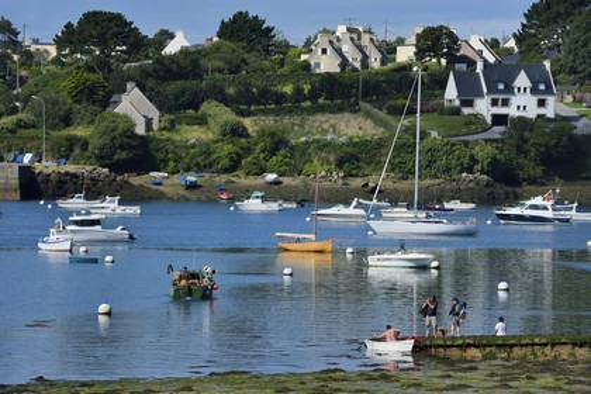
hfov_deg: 11.4
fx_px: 2955
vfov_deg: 7.6
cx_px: 296
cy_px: 197
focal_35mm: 180
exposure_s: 1/400
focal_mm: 180
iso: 200
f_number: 13
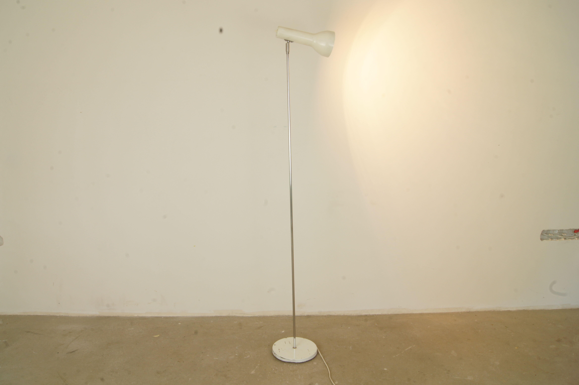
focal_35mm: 39
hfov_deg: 49.6
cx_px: 290
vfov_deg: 34.2
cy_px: 192
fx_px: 627
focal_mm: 26
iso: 200
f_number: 25
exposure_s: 1/1.67
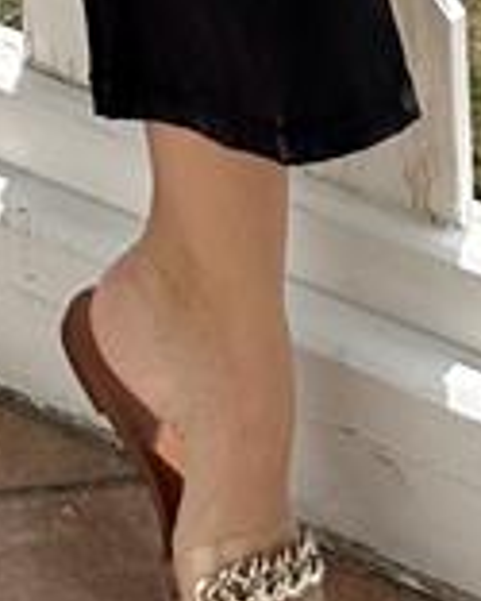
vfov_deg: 7.4
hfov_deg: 7.8
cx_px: -192
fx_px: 3467
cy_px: -1703
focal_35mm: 195
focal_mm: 6.86
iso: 80
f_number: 1.78
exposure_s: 1/2299
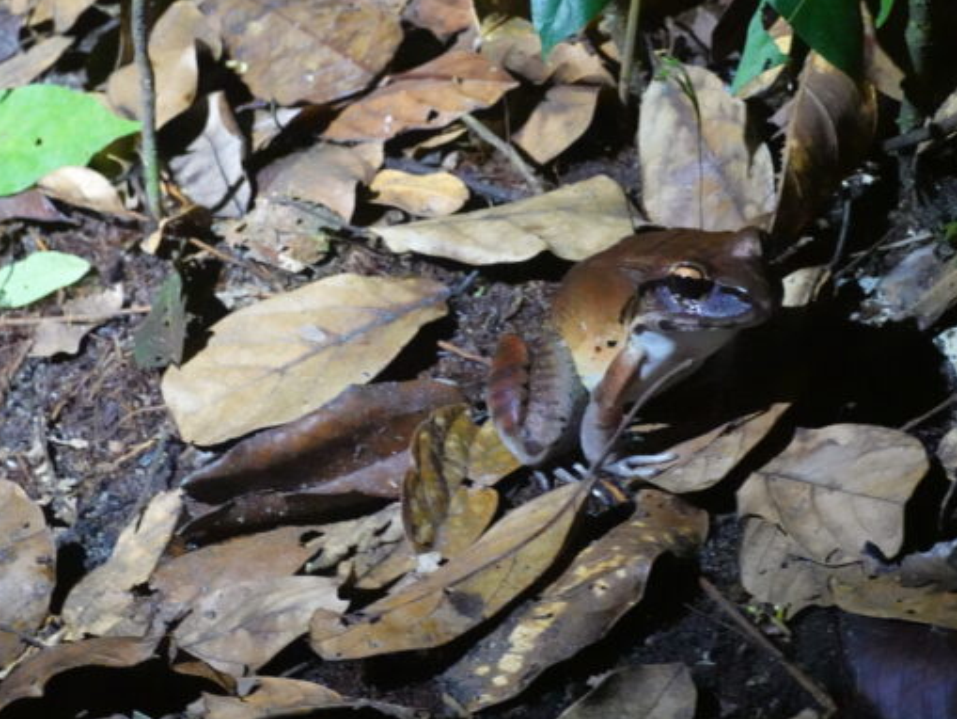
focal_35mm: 246
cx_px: 598
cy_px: 349
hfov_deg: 8.0
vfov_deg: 6.0
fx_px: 6803
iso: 6400
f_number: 4.5
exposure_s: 1/8
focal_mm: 67.21
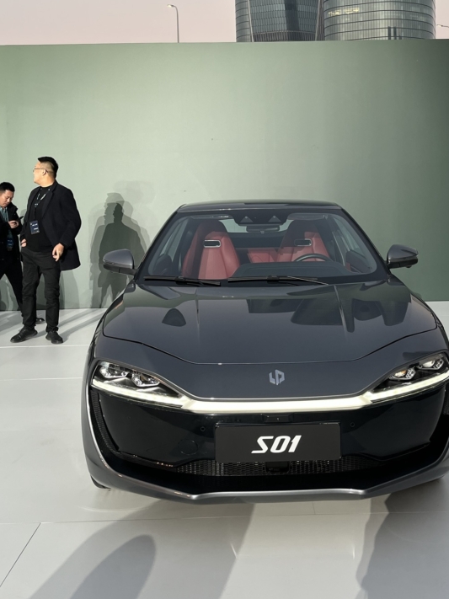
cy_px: 216
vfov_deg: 47.3
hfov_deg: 36.7
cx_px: 265
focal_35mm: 39
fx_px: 675
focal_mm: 5.1
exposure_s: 1/111
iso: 100
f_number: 1.6
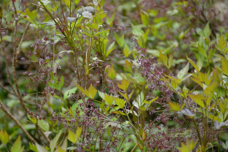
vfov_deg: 8.7
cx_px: 107
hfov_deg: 13.0
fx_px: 998
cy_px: 69
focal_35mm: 158
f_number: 6.3
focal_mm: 95
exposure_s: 1/160
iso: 200
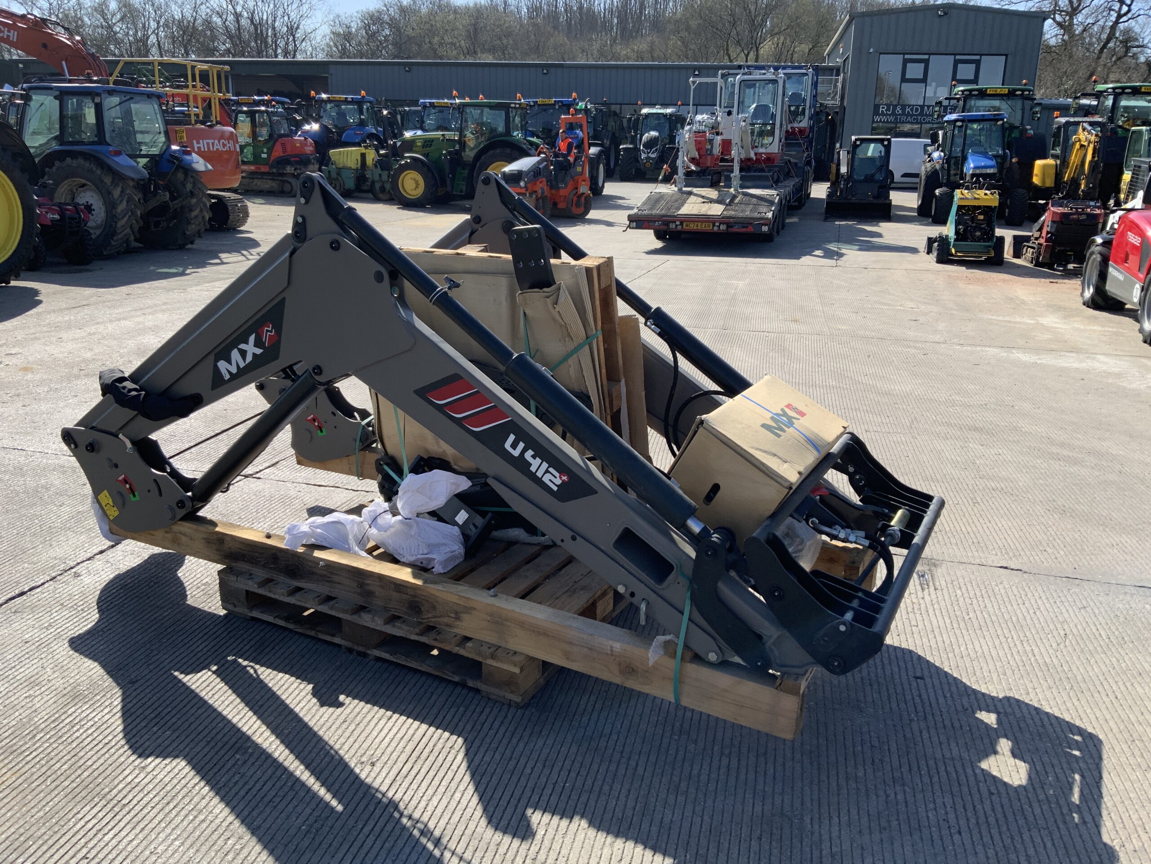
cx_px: 576
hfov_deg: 61.7
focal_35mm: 29
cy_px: 432
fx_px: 964
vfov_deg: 48.2
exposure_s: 1/1311
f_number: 1.8
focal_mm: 3
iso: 16
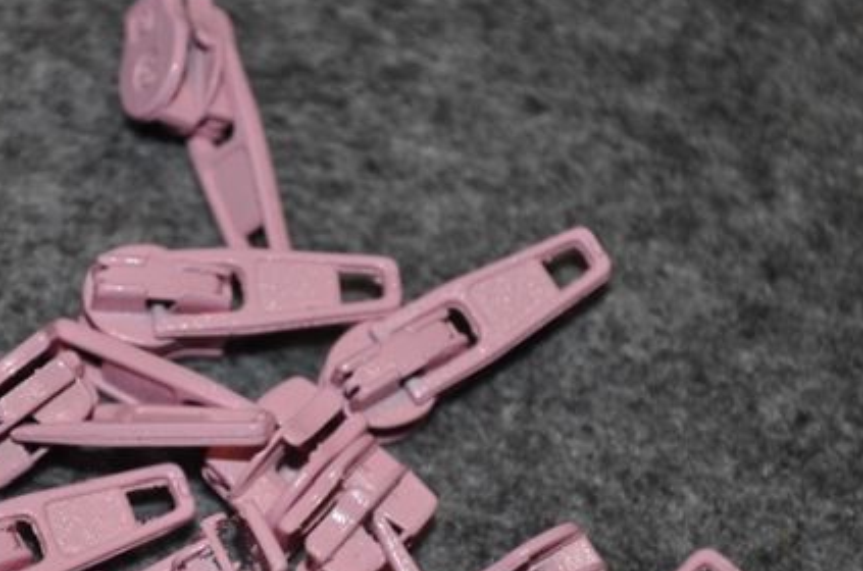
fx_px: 3396
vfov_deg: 9.6
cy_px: 482
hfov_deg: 14.4
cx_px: 233
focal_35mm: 142
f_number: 5.6
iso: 200
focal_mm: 50
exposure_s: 1/60
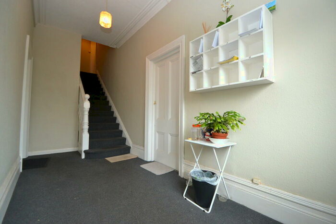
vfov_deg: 77.4
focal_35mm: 15
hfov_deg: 100.4
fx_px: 140
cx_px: 168
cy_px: 112
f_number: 3.5
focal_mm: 10
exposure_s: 1/60
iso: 720
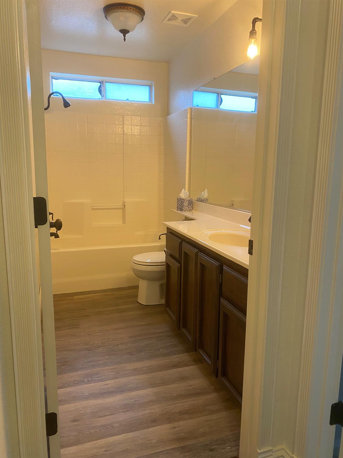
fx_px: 344
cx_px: 172
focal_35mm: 26
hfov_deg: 53.1
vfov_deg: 67.3
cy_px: 229
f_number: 1.8
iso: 125
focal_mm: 4.25
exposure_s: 1/60
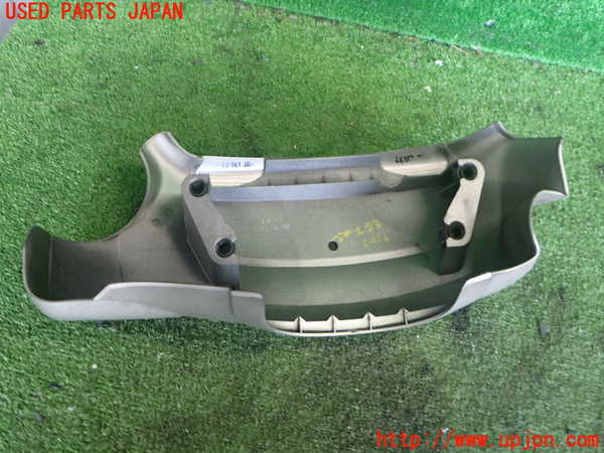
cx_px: 302
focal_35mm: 30
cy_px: 226
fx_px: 523
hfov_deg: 60.0
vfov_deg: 46.8
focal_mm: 5.4
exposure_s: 1/30
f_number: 2.3
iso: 200
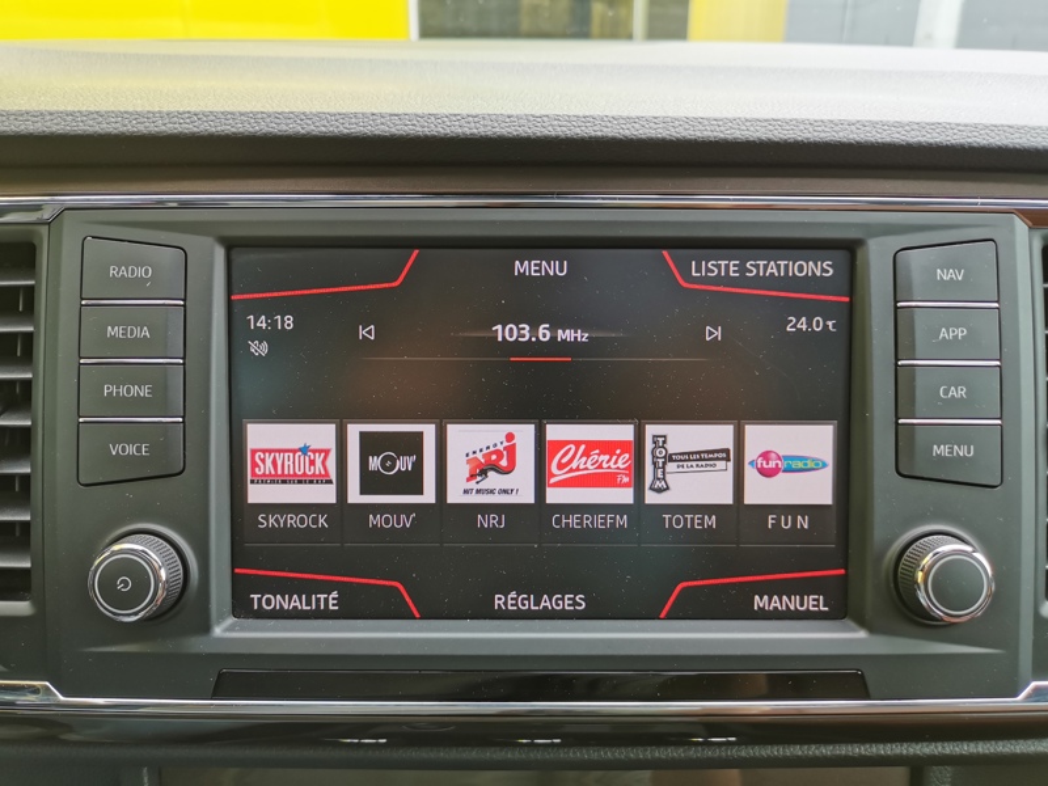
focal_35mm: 27
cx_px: 524
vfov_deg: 51.4
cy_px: 393
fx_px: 817
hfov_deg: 65.3
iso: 50
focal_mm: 5.58
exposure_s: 1/342
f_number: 1.8
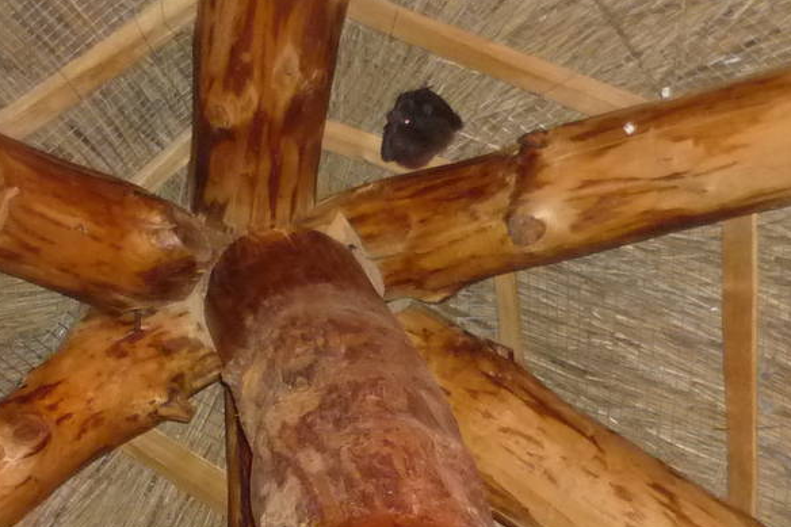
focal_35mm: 94
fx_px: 2065
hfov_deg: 21.7
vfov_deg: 14.4
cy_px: 480
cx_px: 383
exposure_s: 1/30
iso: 400
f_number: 2.8
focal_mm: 5.5
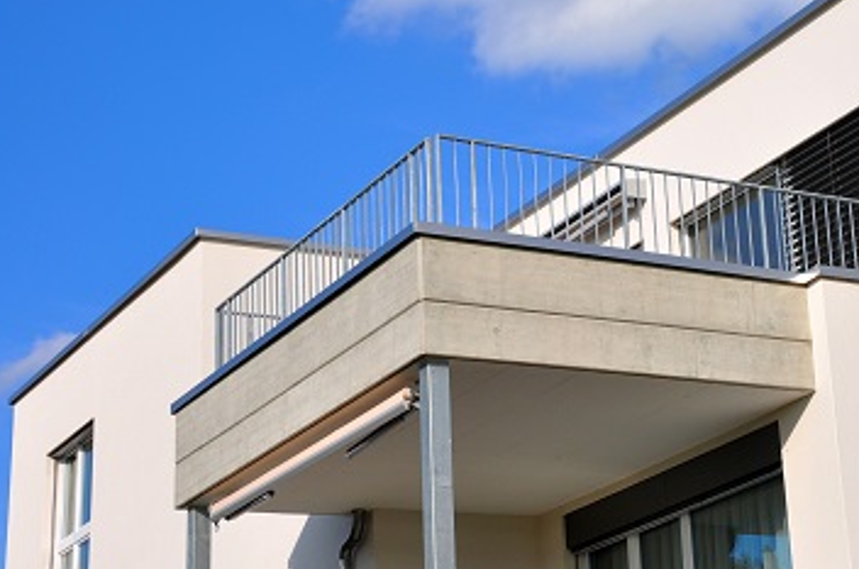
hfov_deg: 23.1
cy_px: 220
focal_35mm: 87
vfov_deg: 15.6
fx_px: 2071
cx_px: 700
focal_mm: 34
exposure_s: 1/400
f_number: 10
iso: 200
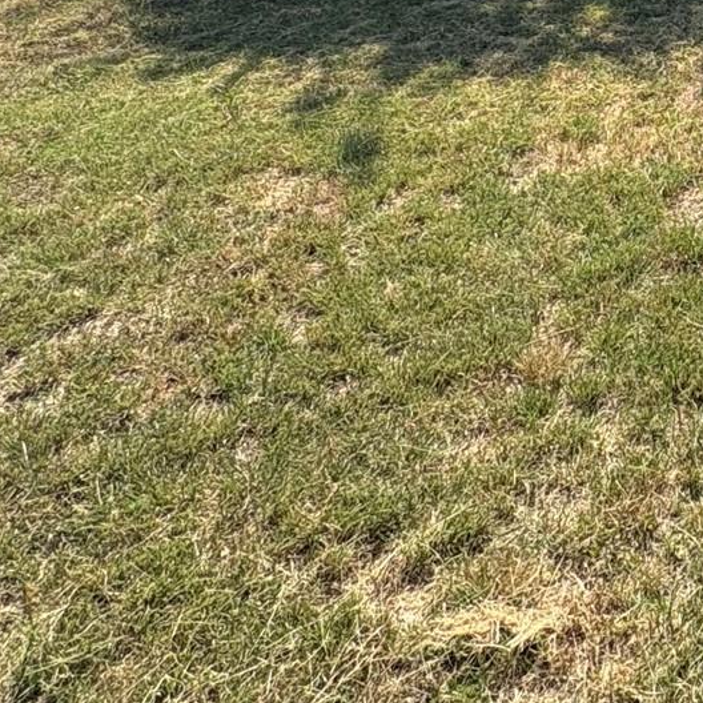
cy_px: -189
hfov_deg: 27.2
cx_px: 997
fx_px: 1103
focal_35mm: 48
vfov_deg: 29.2
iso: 50
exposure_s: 1/1277
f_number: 2.2
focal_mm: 2.22
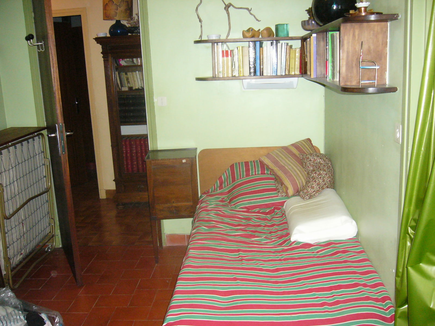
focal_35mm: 35
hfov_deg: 52.6
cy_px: 163
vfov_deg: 40.7
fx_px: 440
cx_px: 218
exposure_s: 1/60
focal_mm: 5.8
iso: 400
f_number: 2.8
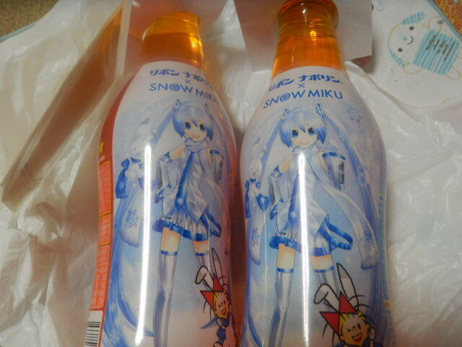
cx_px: 231
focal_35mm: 33
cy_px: 174
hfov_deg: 55.4
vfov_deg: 42.9
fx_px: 440
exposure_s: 1/30
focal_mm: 5.9
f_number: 3.7
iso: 640
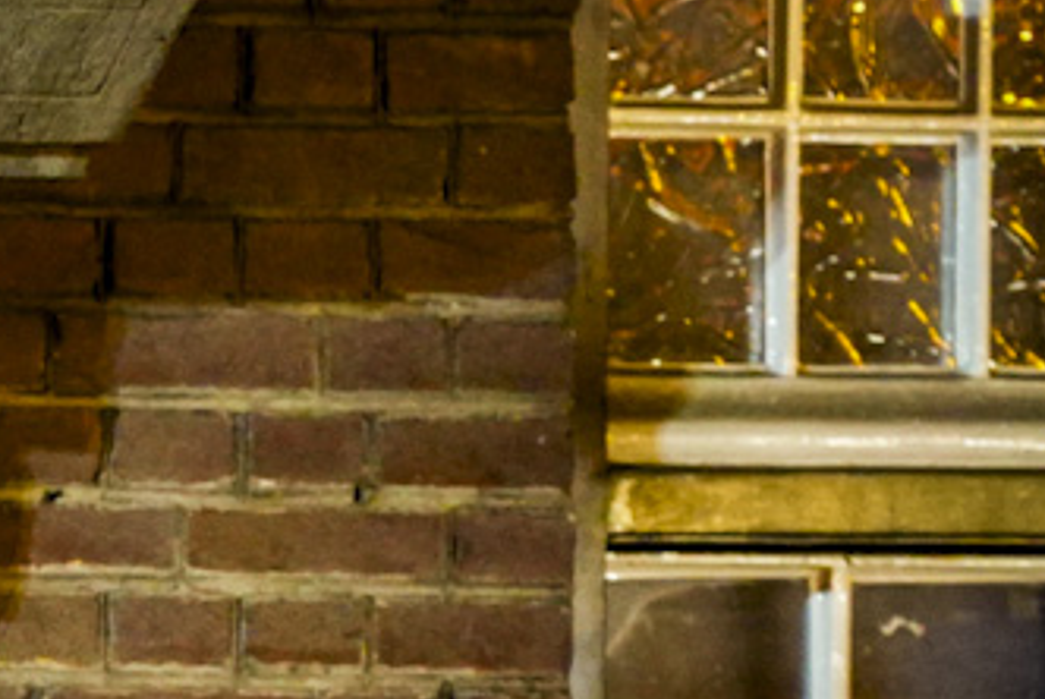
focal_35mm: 901
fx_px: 26176
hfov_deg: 2.3
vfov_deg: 1.5
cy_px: 1436
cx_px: -1228
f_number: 2.8
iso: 6400
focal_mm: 156
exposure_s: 1/50
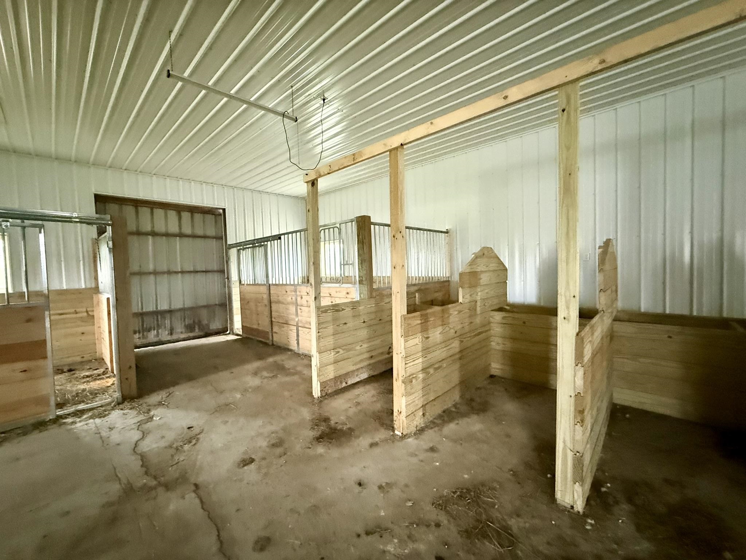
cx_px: 373
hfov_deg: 102.1
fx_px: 302
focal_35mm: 14
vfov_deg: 85.7
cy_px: 280
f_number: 2.2
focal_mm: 2.22
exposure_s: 1/52
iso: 1250
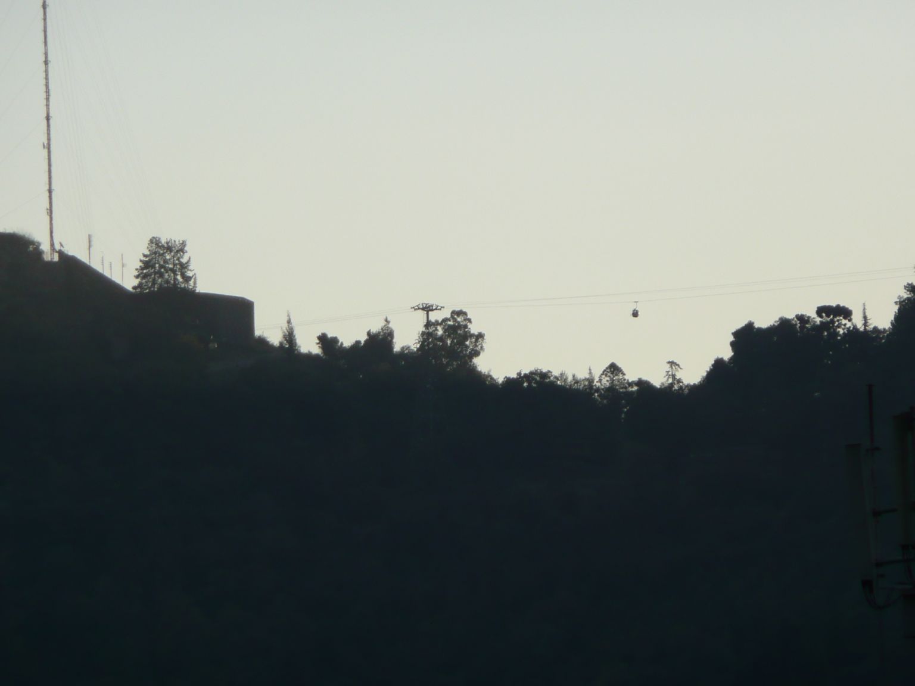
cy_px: 343
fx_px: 8881
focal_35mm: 336
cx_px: 458
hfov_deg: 5.9
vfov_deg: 4.4
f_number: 4.9
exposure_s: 1/400
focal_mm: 46
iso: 100
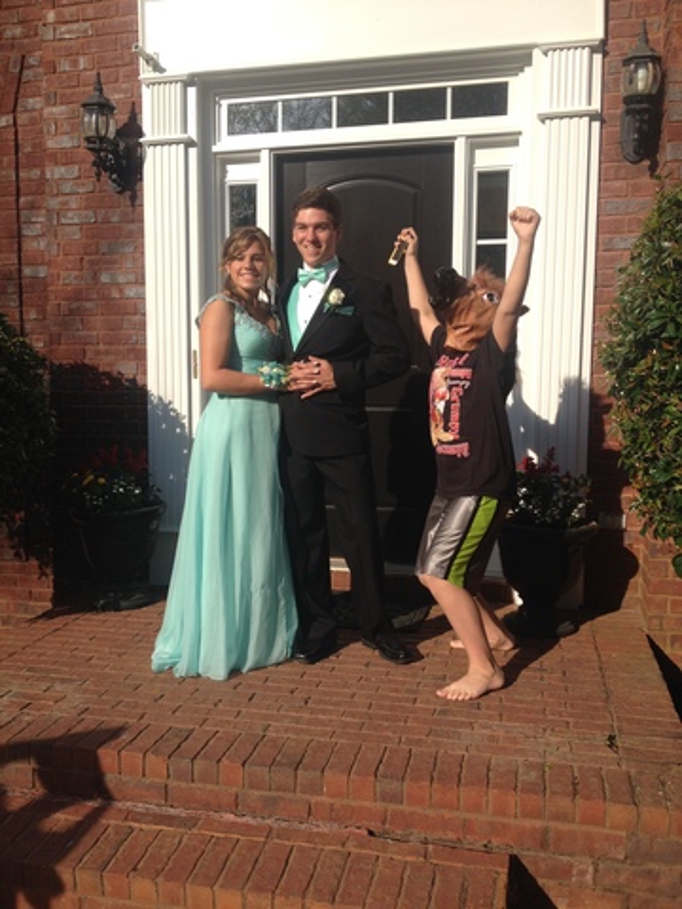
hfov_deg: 40.7
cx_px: 341
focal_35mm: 35
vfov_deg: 52.6
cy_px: 454
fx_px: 919
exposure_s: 1/1623
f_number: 2.4
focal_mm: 4.28
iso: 50
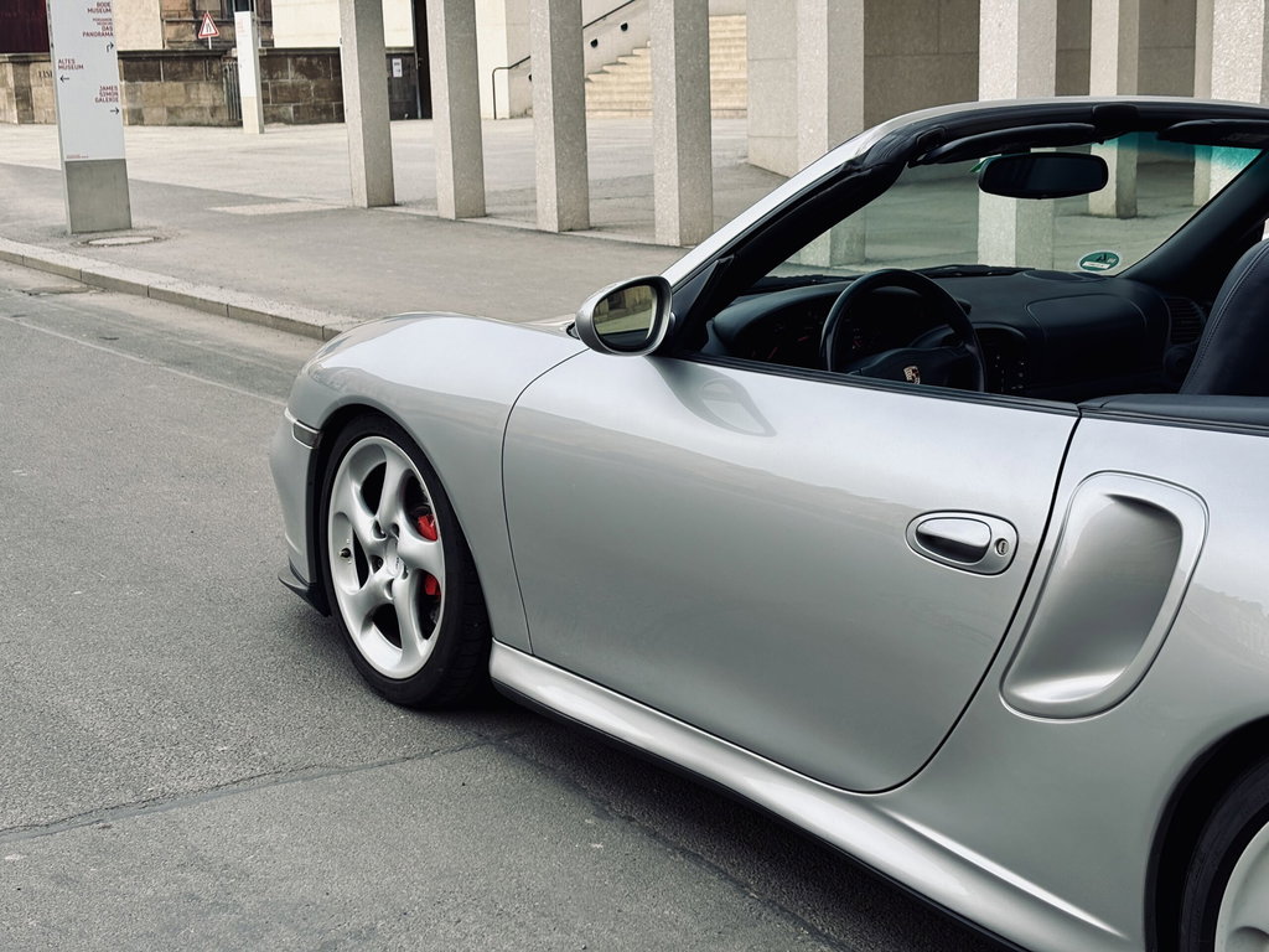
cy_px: 476
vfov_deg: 28.0
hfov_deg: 36.8
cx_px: 634
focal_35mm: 52
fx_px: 1906
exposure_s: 1/726
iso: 32
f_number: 1.6
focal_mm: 5.96
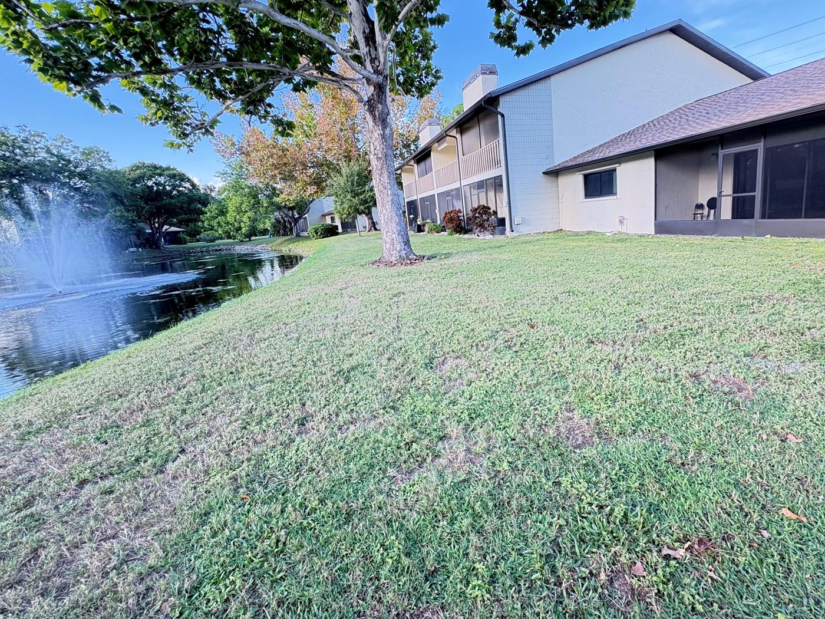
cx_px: 466
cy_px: 285
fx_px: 381
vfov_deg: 78.0
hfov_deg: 94.0
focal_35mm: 16
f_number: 2.2
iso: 125
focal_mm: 2.22
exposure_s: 1/125
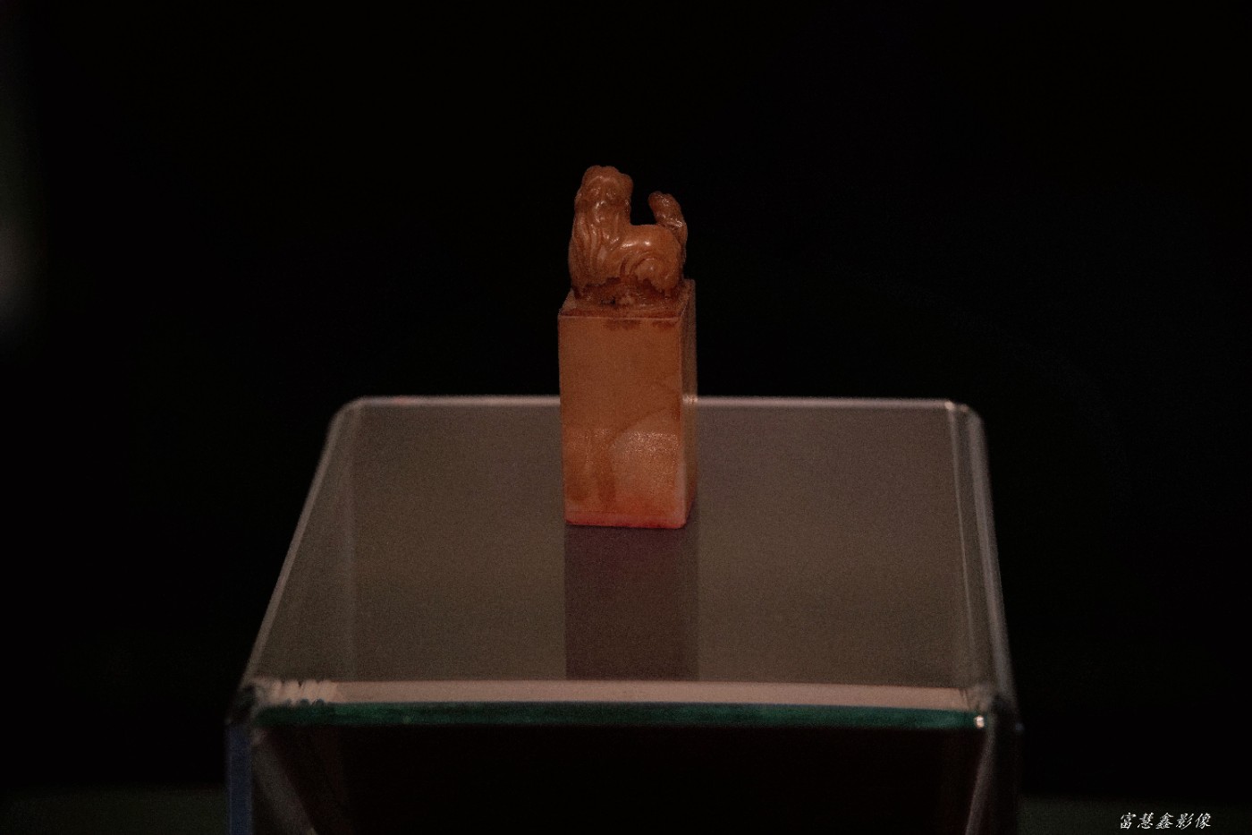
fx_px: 3547
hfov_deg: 20.0
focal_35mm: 102
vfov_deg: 13.4
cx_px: 626
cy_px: 418
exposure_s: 1/80
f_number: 5.6
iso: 100
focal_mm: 102
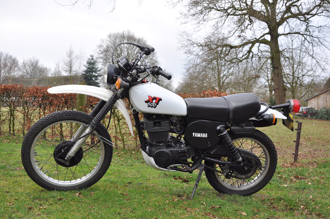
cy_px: 110
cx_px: 165
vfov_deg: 22.6
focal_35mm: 60
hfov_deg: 33.4
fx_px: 549
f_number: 8
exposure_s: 1/60
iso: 200
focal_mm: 40
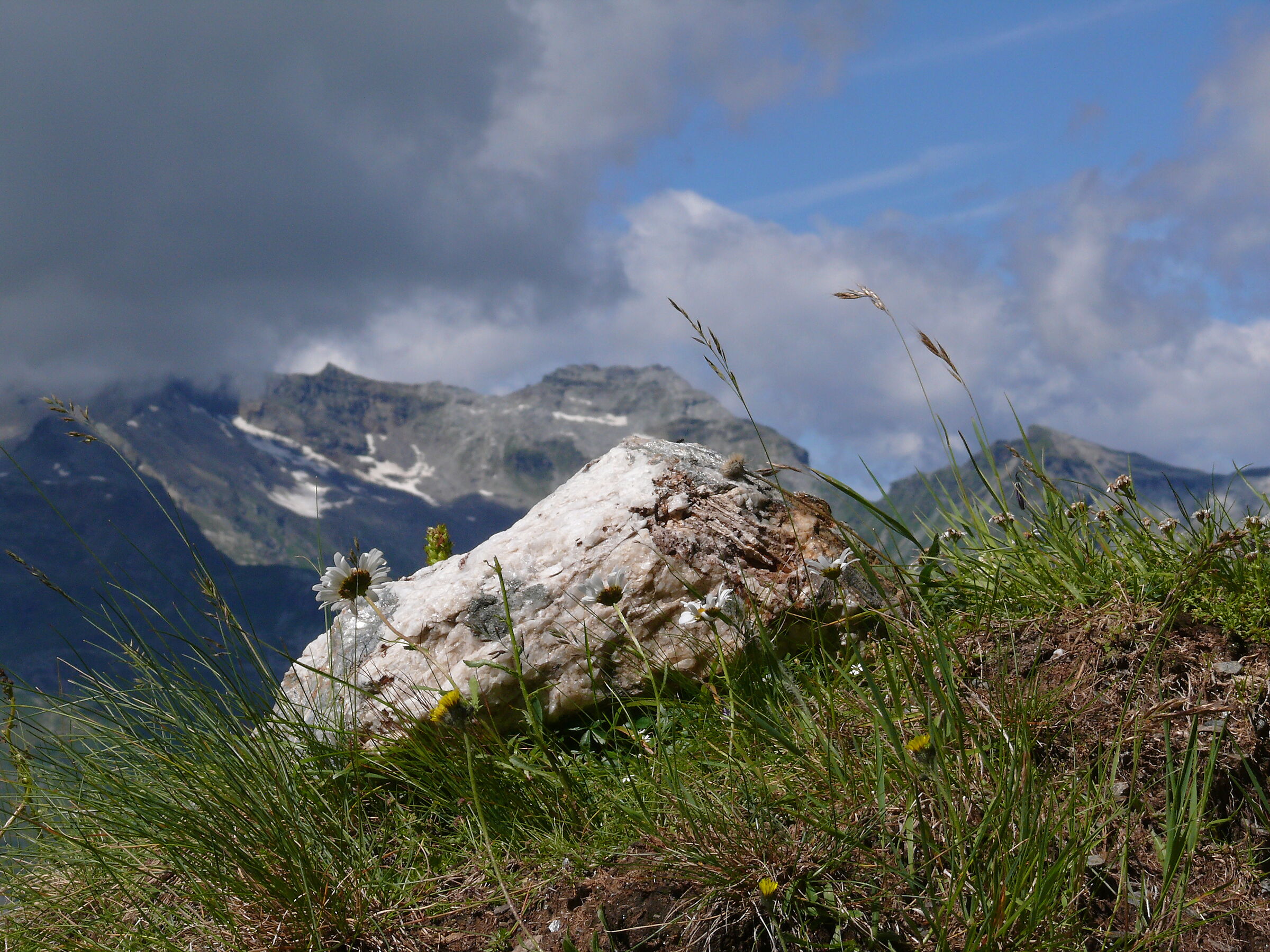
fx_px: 5100
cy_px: 476
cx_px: 635
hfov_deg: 14.2
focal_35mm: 139
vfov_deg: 10.7
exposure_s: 1/250
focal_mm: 29.3
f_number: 11
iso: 100
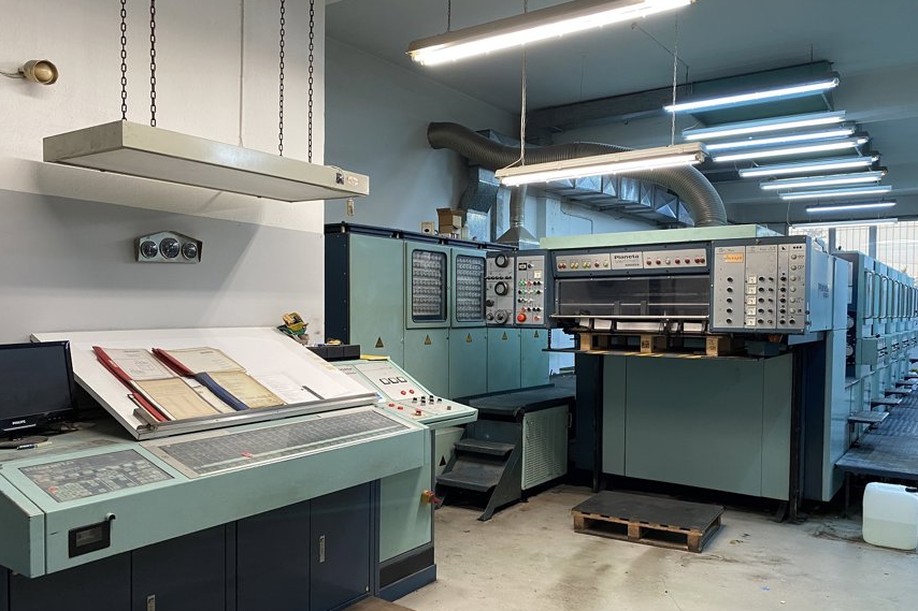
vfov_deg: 46.3
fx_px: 714
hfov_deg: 65.5
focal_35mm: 28
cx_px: 454
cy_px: 328
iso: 100
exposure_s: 1/50
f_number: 1.8
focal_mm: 4.25
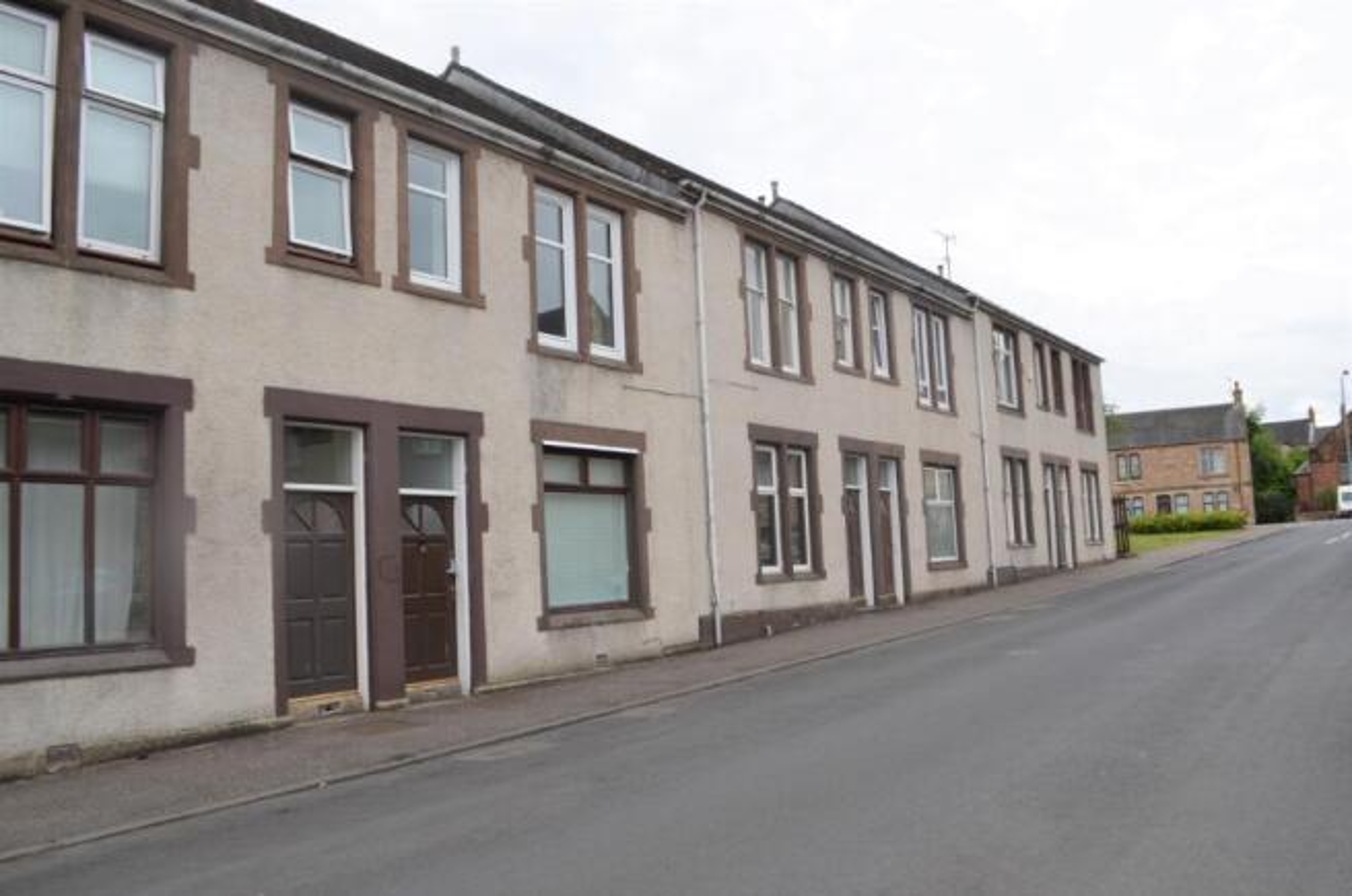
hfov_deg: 67.5
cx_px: 676
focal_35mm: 27
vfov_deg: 47.8
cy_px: 448
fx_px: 1012
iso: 100
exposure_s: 1/200
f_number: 7.1
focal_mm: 18
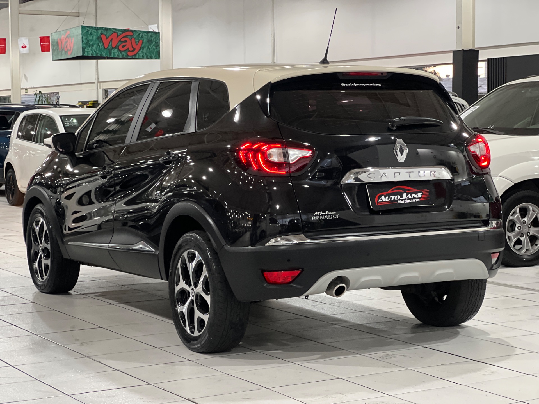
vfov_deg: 19.1
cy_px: 202
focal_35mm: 77
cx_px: 270
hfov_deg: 25.3
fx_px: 1199
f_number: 2.8
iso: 400
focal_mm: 9
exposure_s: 1/24
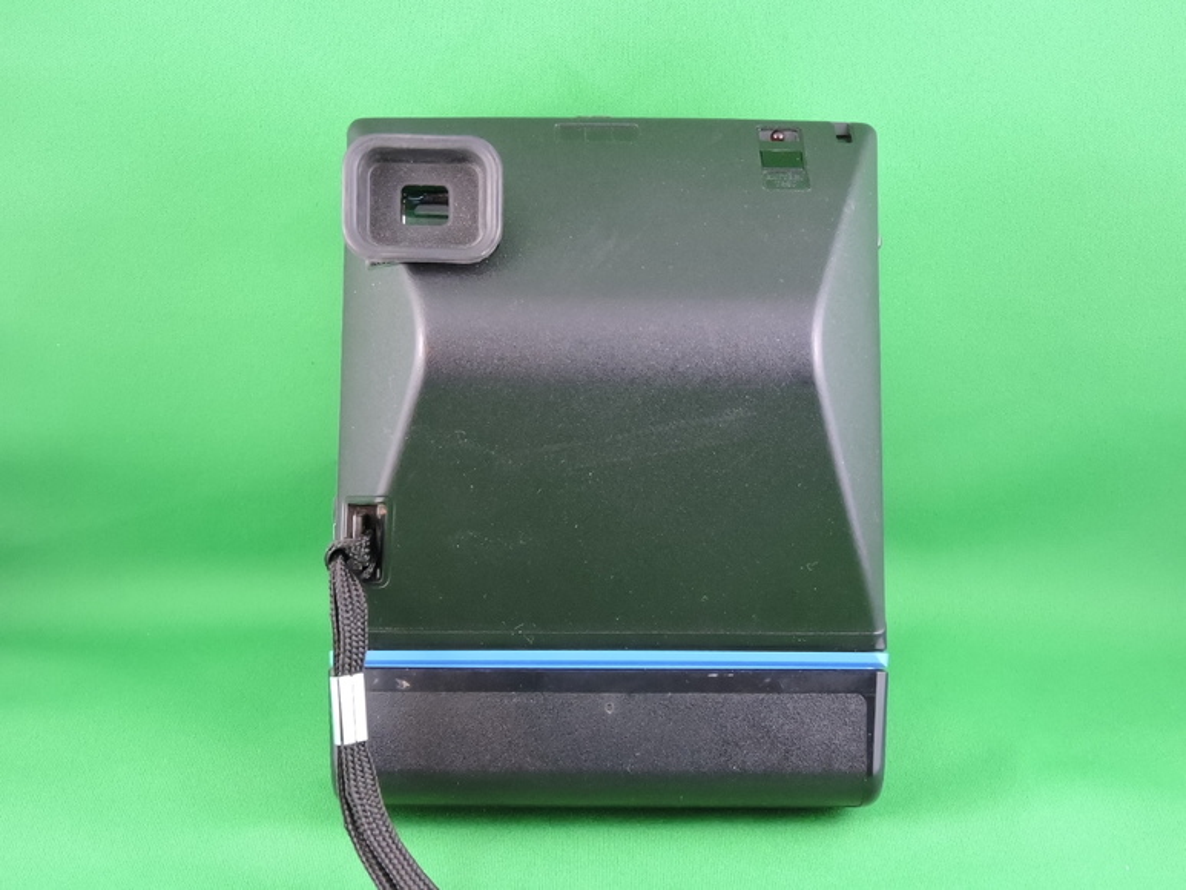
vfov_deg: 26.6
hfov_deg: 34.9
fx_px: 1885
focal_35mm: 55
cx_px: 593
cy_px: 445
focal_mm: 9.9
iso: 800
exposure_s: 1/50
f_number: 4
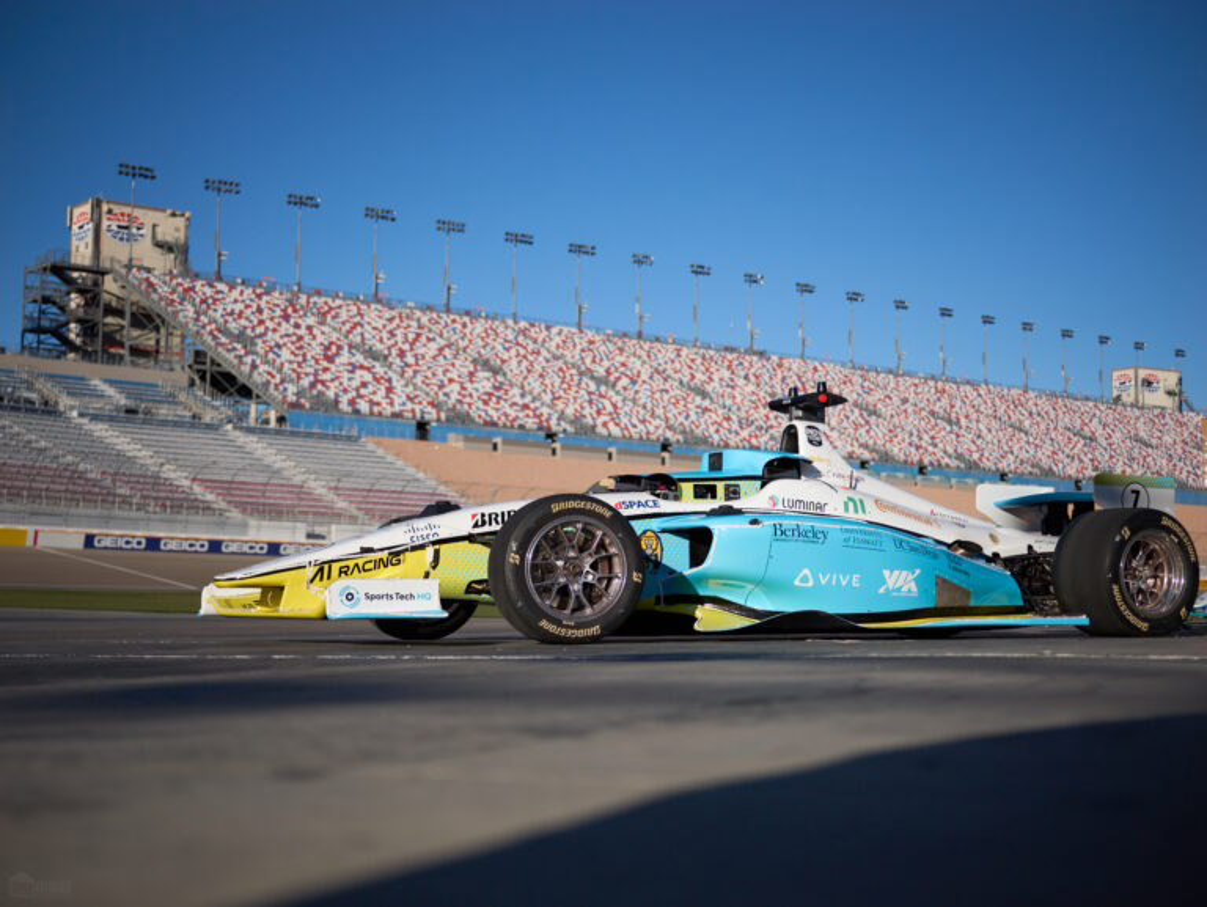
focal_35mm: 52
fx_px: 1814
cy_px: 454
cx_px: 604
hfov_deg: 36.8
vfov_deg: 28.1
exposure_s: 1/1000
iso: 100
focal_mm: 26
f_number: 1.7
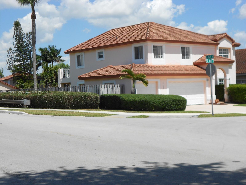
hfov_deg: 29.4
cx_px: 123
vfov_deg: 22.3
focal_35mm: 66
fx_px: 469
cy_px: 92
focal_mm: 11.6
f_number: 5.3
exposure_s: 1/640
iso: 80
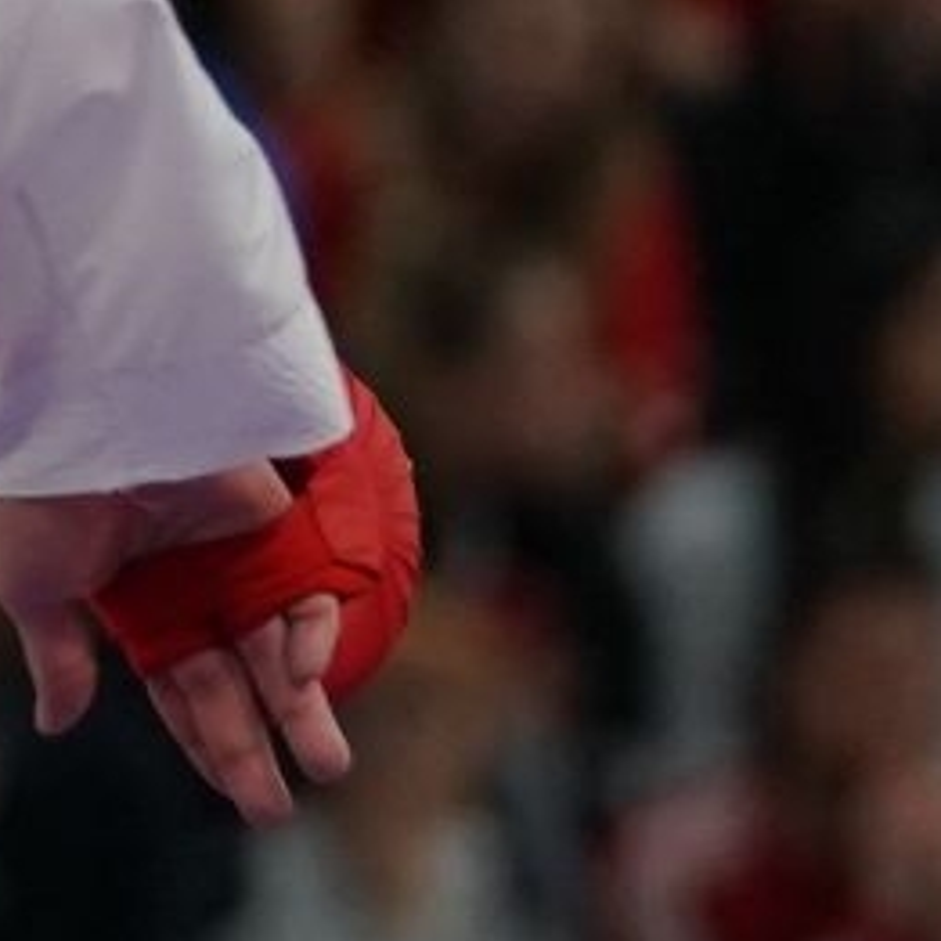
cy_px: 310
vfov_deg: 1.5
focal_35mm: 1177
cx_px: -2059
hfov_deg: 1.5
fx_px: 36199
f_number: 2.8
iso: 1250
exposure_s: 1/1000
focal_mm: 134
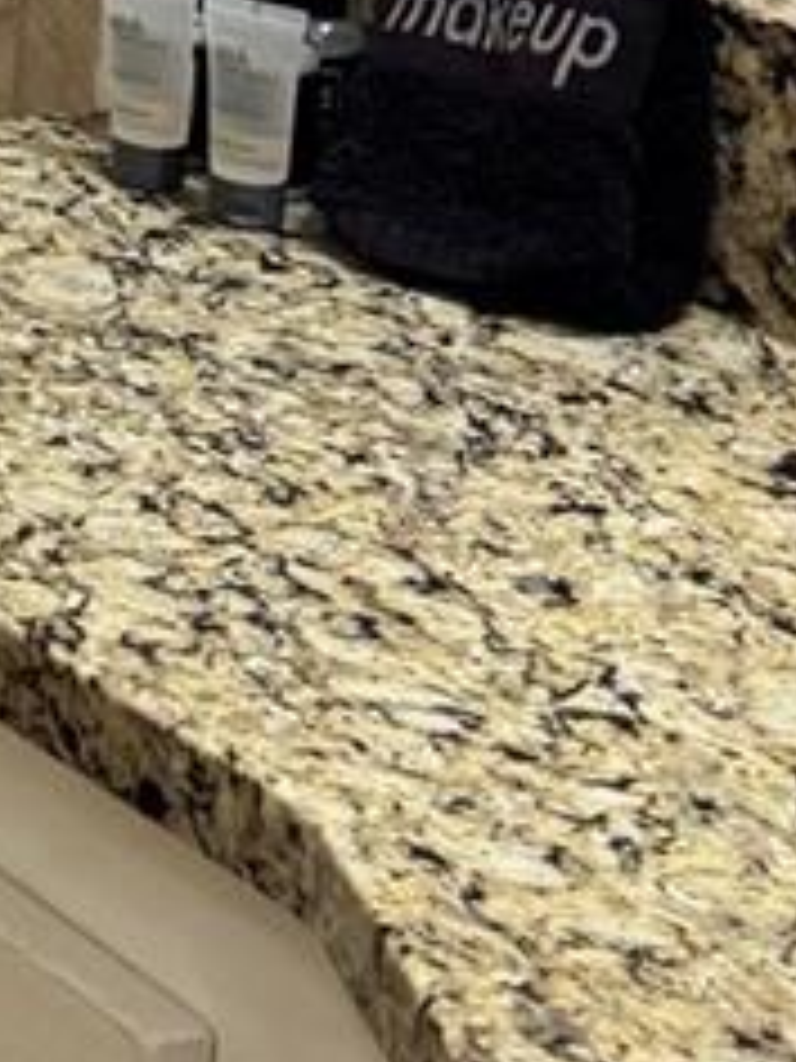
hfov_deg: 8.0
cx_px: -1677
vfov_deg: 11.8
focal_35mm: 156
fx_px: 4783
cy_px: -792
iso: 160
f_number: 1.78
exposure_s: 1/60
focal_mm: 6.76
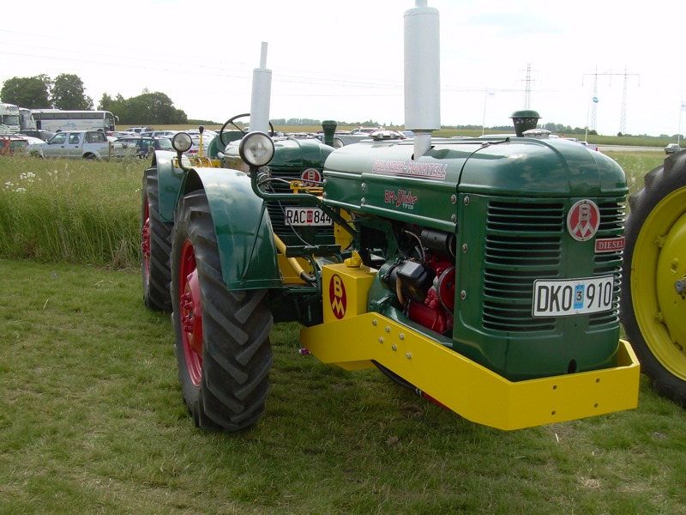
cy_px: 258
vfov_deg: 37.7
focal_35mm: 38
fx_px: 753
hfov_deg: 49.0
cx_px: 343
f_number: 4.6
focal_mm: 6.3
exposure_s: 1/250
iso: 50
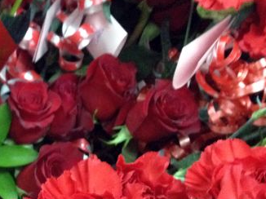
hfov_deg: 23.5
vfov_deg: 18.1
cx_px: 24
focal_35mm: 81
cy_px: 145
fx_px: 622
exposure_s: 1/15
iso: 800
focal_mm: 4.12
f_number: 2.4
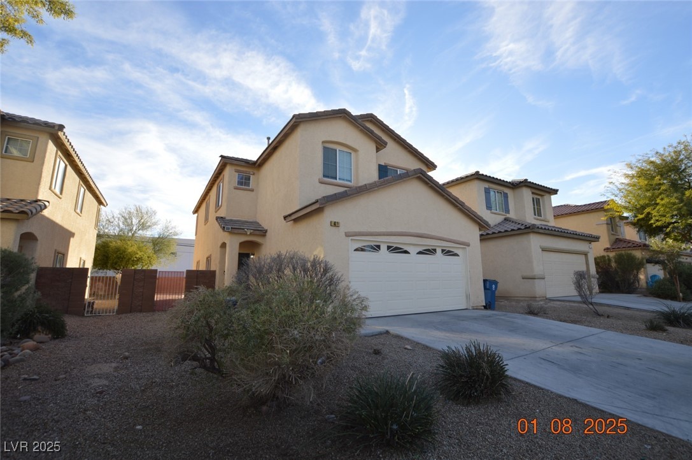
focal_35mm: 15
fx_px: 288
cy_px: 230
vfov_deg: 77.2
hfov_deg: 100.5
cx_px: 346
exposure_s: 1/200
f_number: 7.1
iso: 100
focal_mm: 10
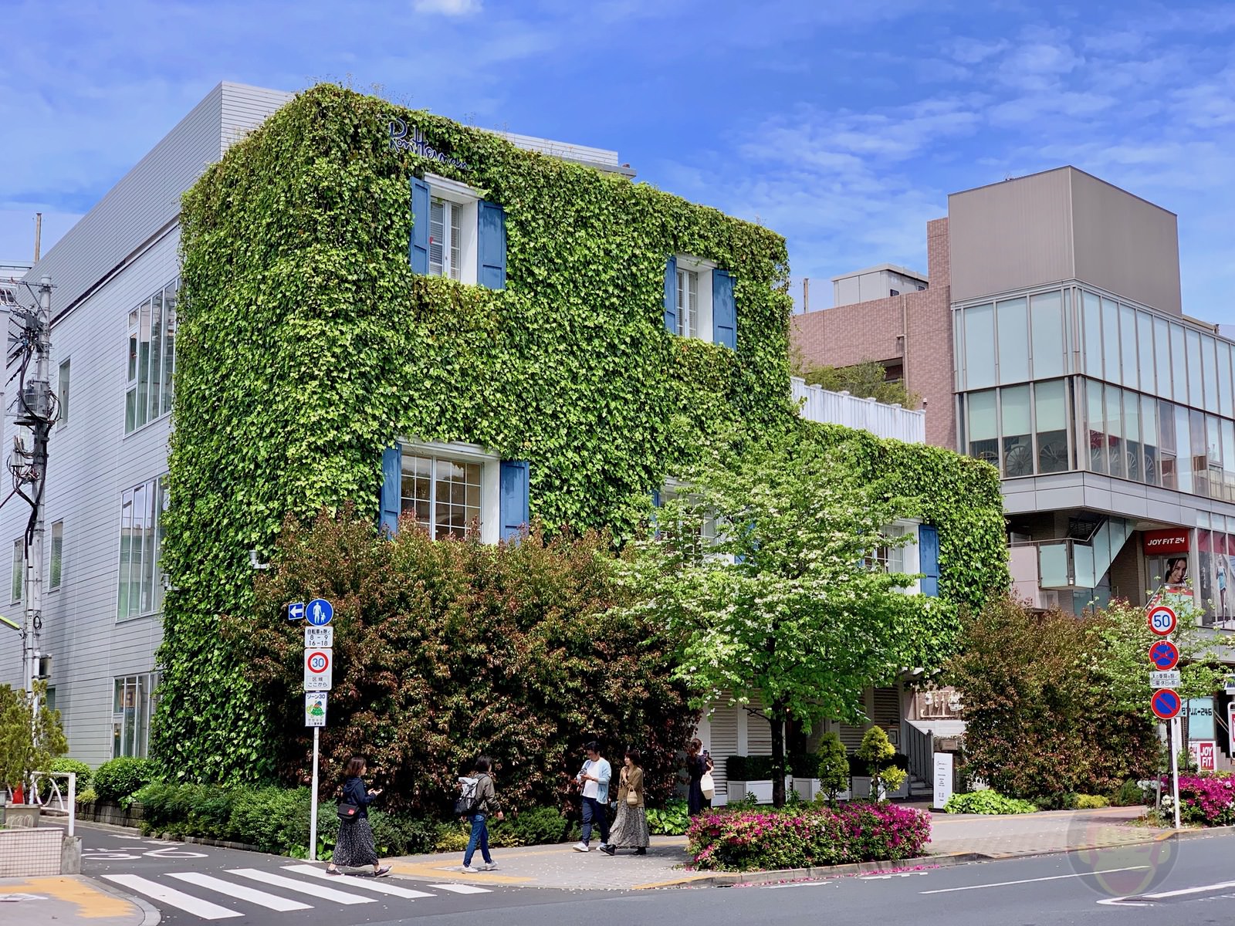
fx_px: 1855
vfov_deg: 28.0
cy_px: 463
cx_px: 618
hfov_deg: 36.8
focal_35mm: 52
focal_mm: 6
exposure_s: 1/631
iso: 16
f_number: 2.4
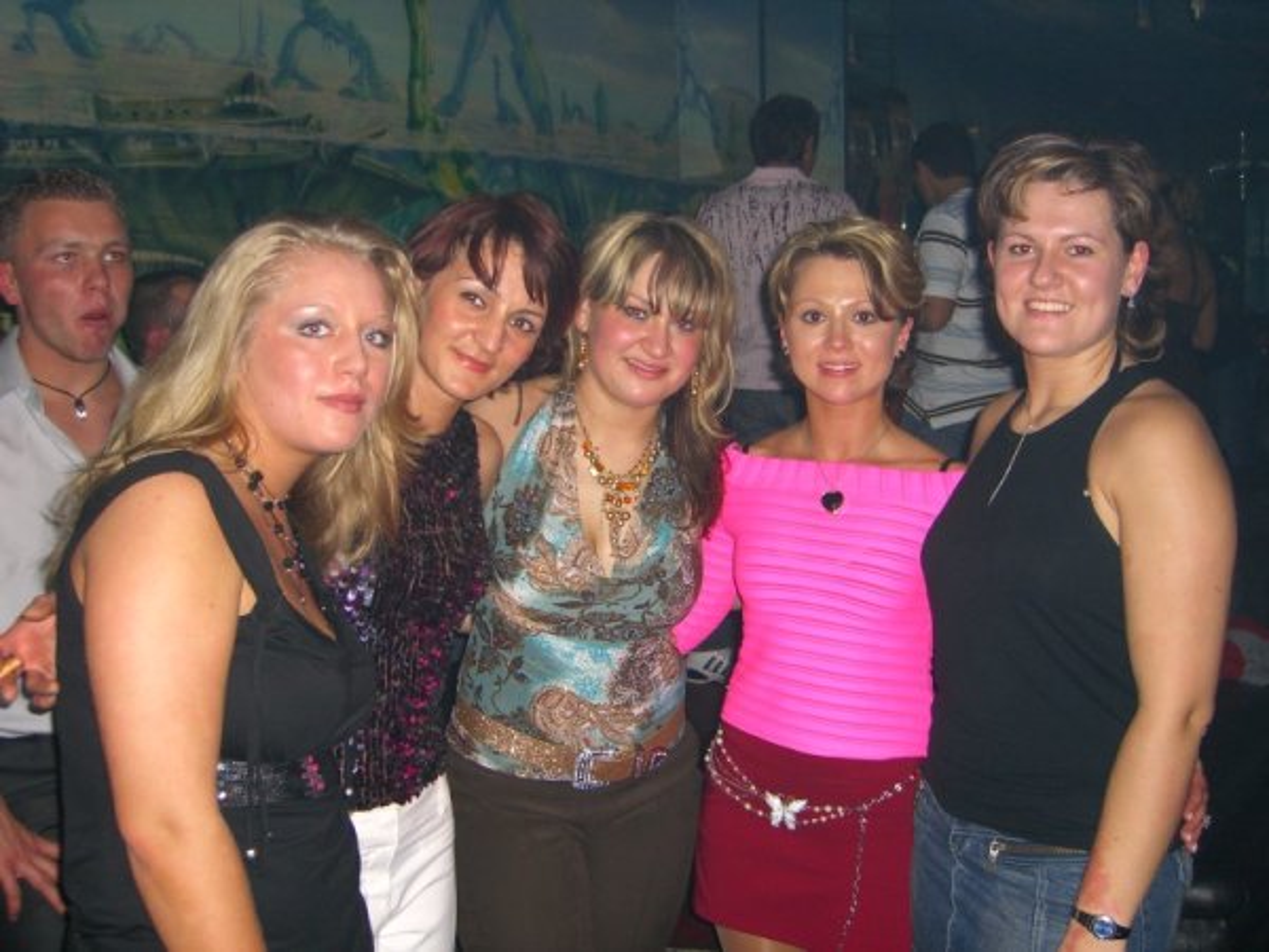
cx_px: 634
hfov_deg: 49.0
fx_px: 1393
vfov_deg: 37.7
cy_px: 476
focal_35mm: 38
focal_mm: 7.9
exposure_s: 1/60
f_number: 2.8
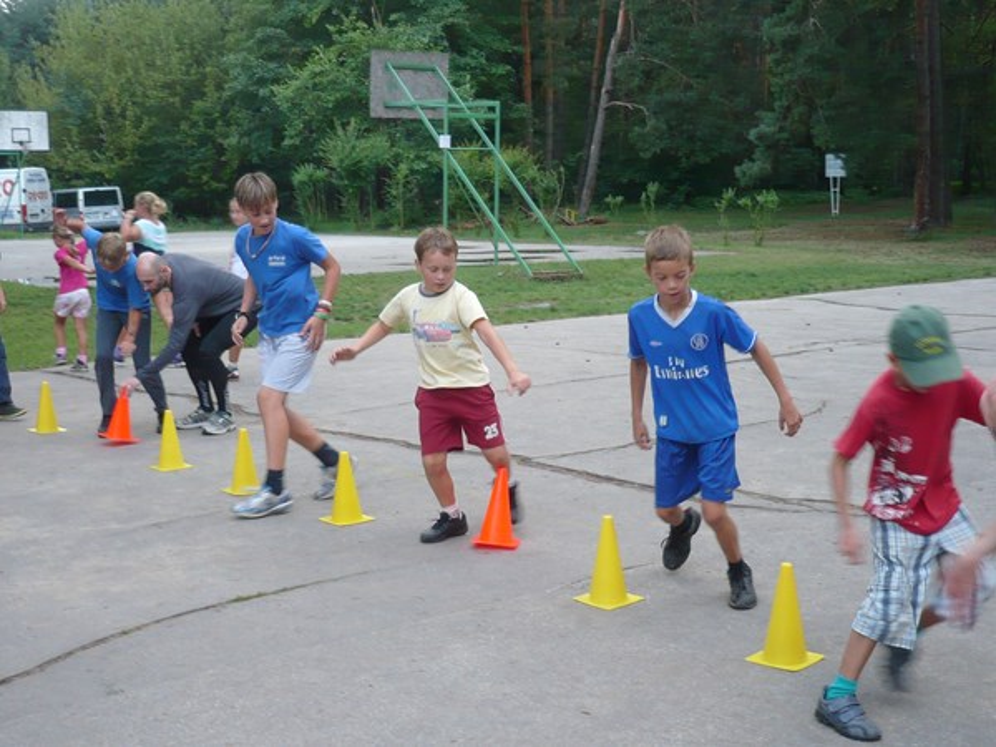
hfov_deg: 38.9
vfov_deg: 29.7
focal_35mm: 49
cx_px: 498
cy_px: 374
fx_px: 1410
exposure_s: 1/60
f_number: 2.9
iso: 100
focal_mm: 6
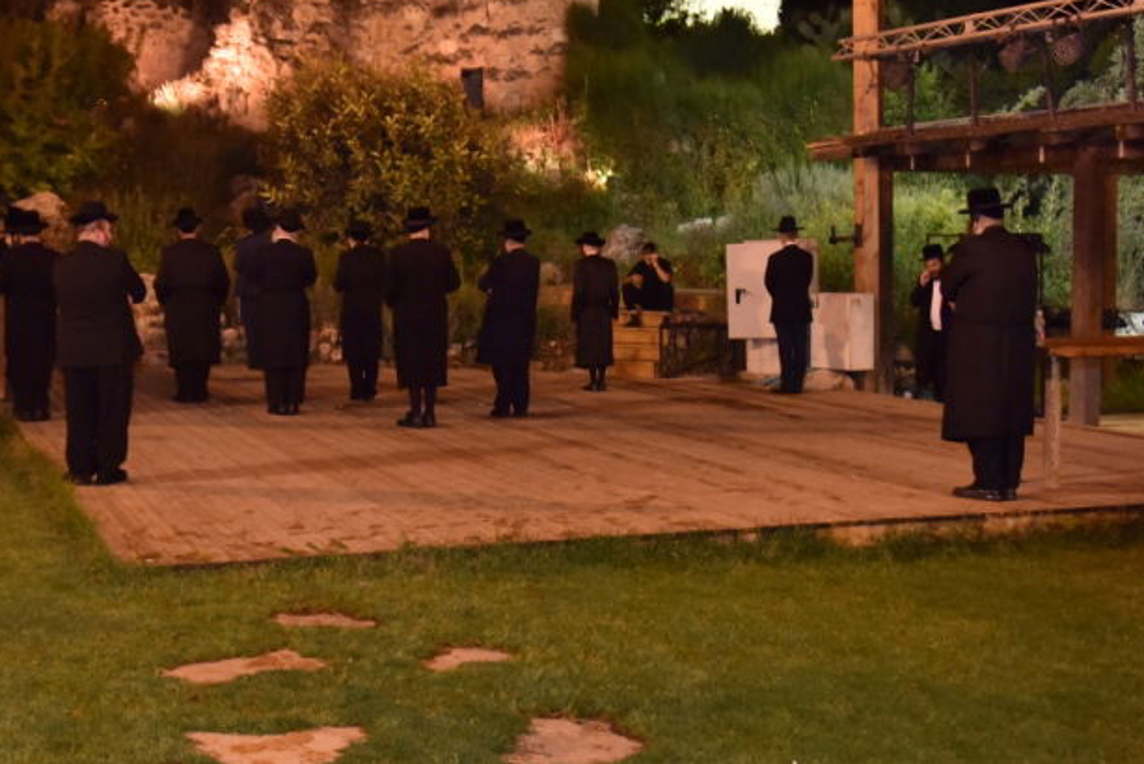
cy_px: 284
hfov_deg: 39.0
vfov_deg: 26.9
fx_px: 1590
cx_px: 360
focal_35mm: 50
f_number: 4
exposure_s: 1/125
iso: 2500
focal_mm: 30
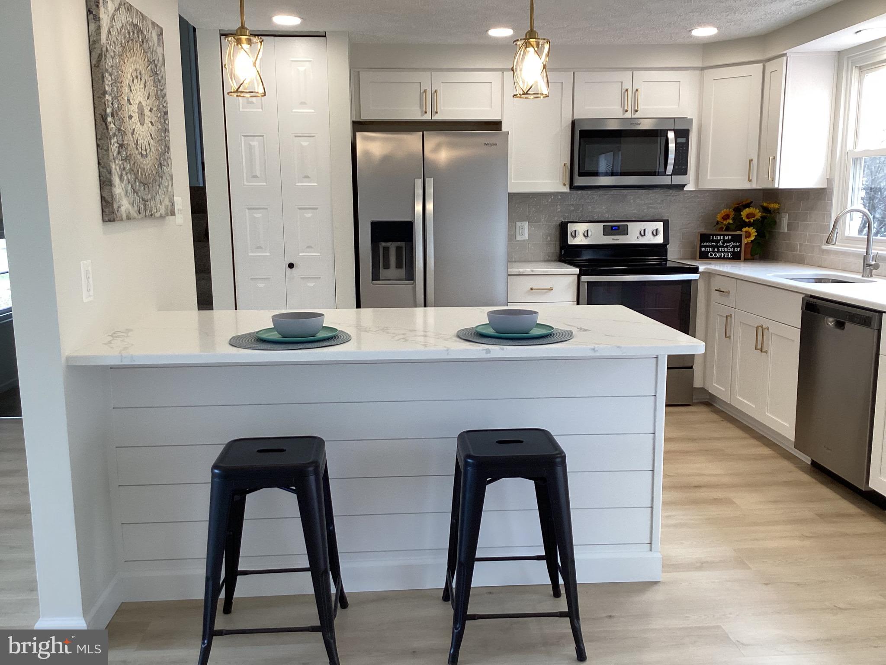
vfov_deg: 45.4
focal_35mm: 31
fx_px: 793
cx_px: 443
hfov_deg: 58.4
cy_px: 332
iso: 80
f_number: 2.4
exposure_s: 1/100
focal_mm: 3.3
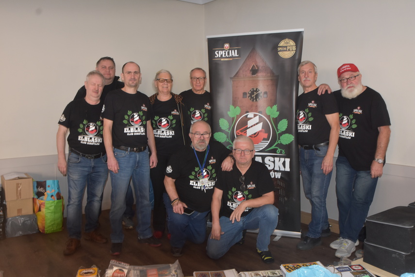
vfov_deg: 43.7
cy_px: 138
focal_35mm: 30
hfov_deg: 61.9
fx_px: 346
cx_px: 208
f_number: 5
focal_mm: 20
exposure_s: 1/13
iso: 1000
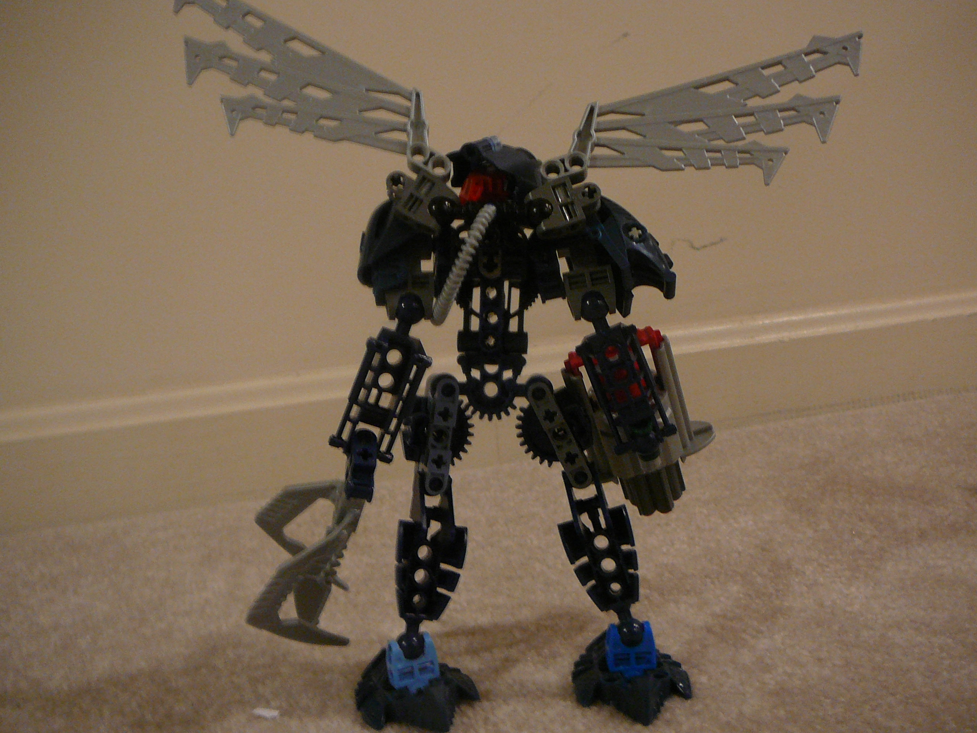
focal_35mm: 35
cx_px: 488
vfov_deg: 40.7
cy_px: 366
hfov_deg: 52.6
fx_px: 988
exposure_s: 1/8
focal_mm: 5.2
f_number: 2.8
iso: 200
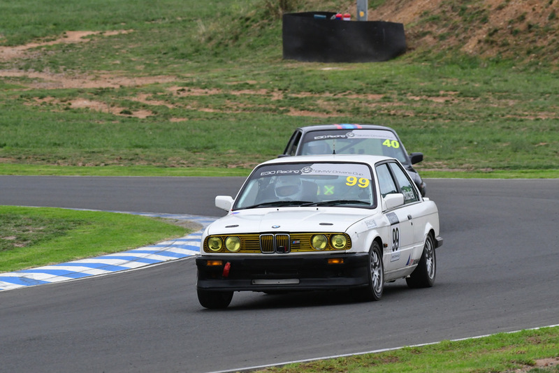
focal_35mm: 405
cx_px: 280
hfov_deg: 5.1
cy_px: 186
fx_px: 6291
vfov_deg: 3.4
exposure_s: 1/640
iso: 2000
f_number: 10
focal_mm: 270
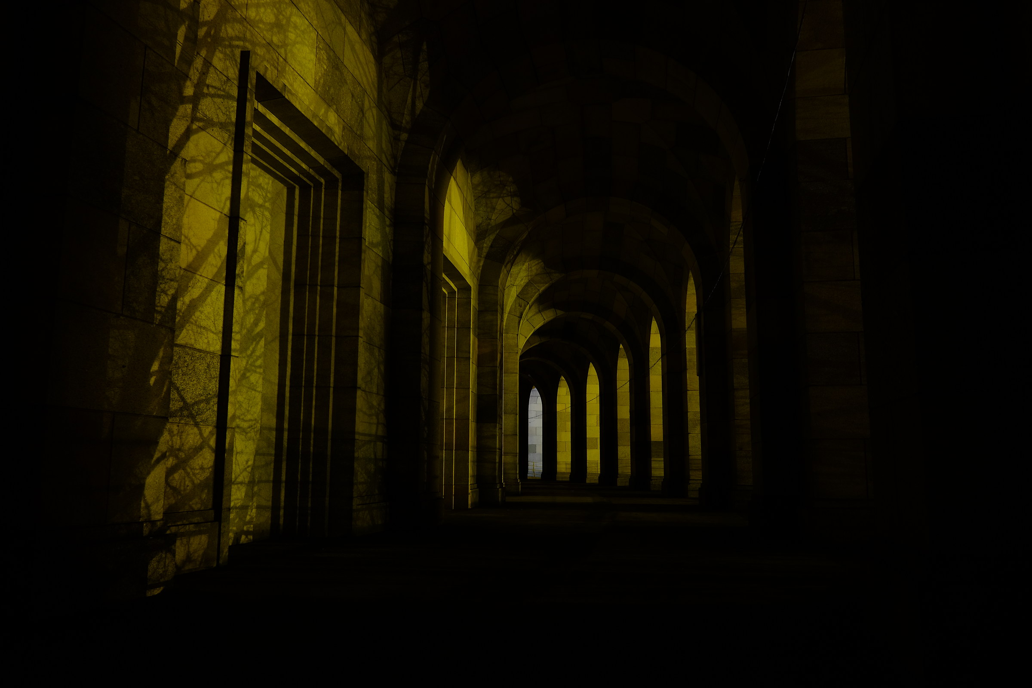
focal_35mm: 27
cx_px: 516
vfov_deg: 47.9
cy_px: 344
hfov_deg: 67.4
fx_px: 774
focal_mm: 18
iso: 200
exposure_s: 30
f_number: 5
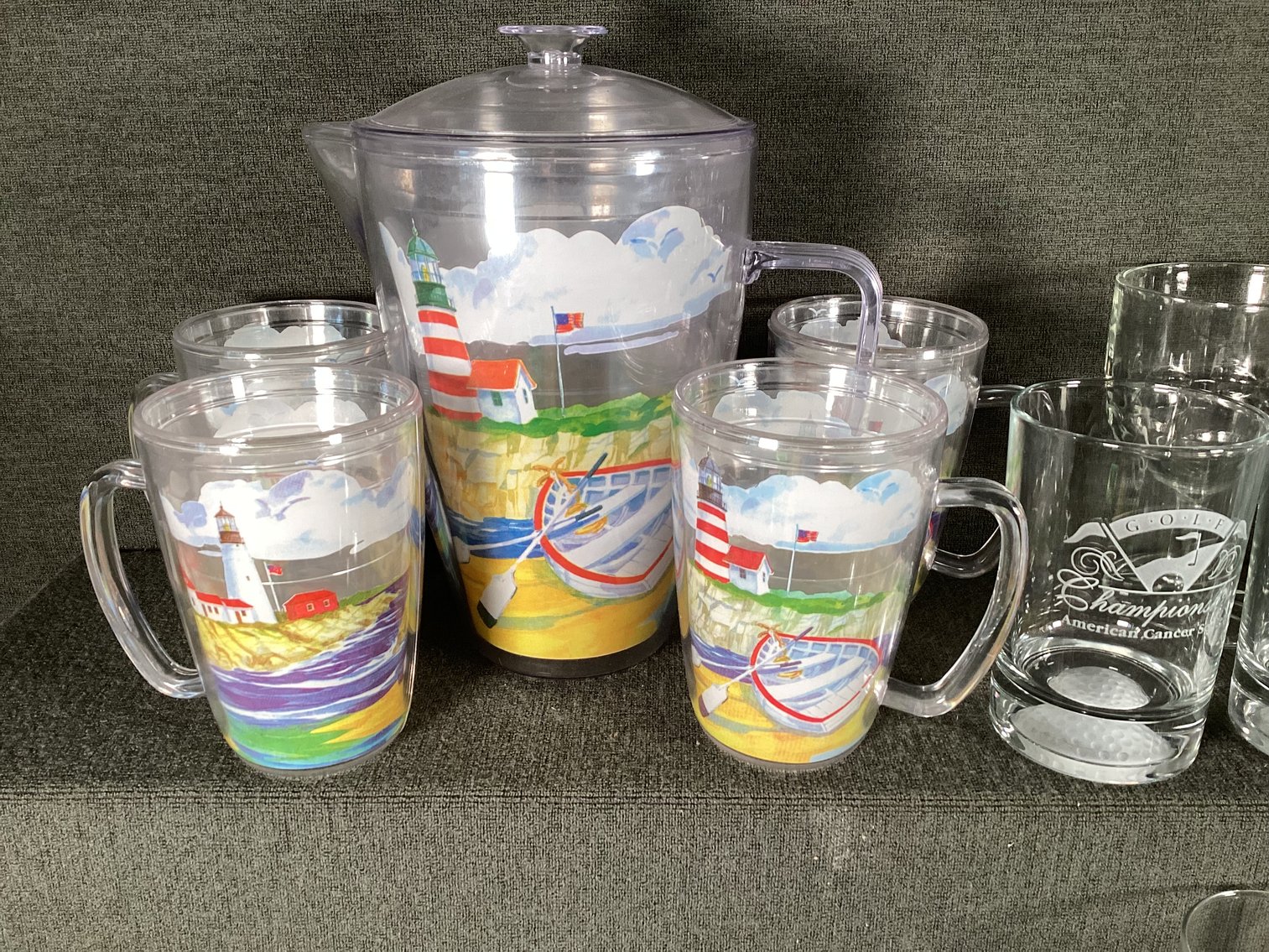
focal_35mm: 31
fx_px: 1137
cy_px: 476
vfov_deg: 45.4
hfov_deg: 58.3
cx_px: 634
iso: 80
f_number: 2.4
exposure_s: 1/100
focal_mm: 3.3
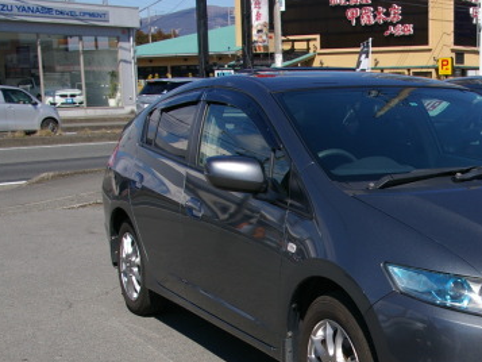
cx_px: 416
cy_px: 273
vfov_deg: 23.4
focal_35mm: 62
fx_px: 864
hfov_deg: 30.1
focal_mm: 24
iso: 200
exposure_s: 1/350
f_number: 8
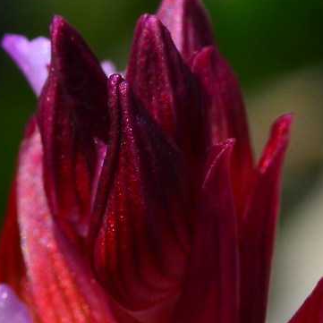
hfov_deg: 2.3
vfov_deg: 2.3
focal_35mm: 761
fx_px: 8034
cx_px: 491
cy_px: 622
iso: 200
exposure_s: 1/500
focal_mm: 90
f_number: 11
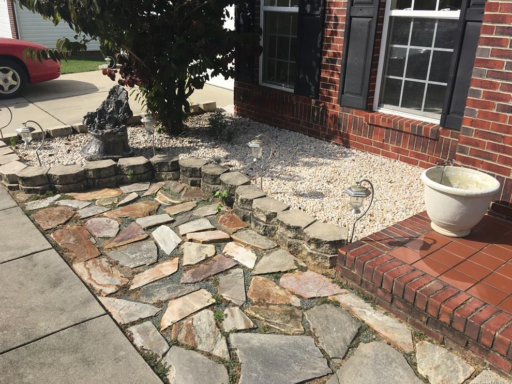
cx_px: 259
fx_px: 444
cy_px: 189
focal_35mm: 30
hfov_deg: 60.0
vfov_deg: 46.8
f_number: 2.2
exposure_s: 1/1923
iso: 25
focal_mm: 4.15
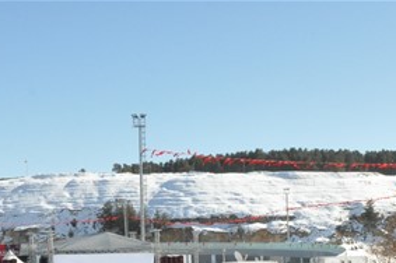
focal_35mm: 86
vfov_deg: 15.3
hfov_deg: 23.5
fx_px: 947
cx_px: 281
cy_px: 301
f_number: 14
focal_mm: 25
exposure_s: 1/800
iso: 1600
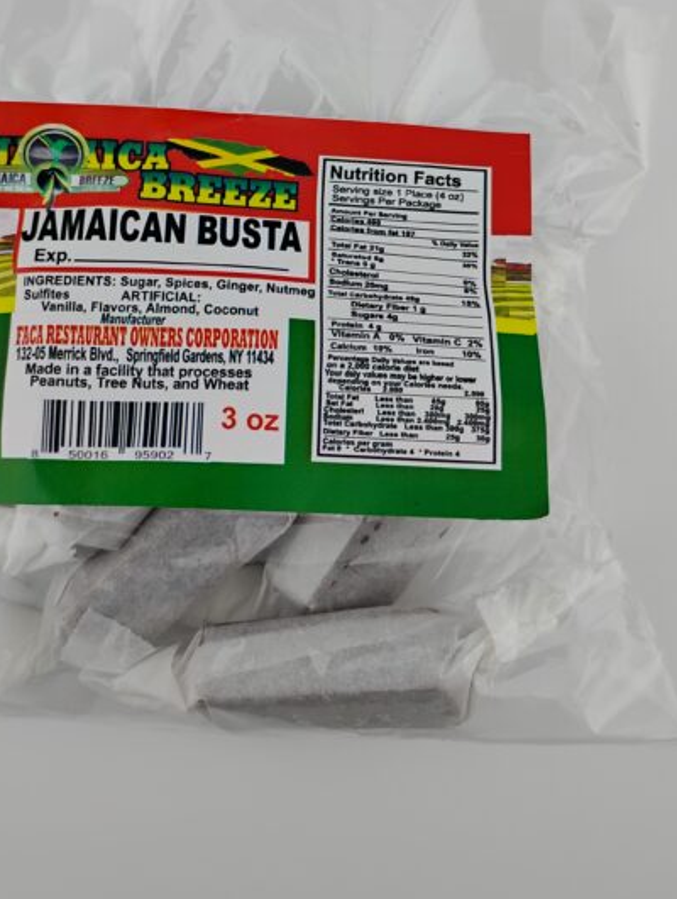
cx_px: 272
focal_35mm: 42
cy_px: 279
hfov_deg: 34.3
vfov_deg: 43.9
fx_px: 1092
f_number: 1.8
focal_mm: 4.26
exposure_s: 1/256
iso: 100
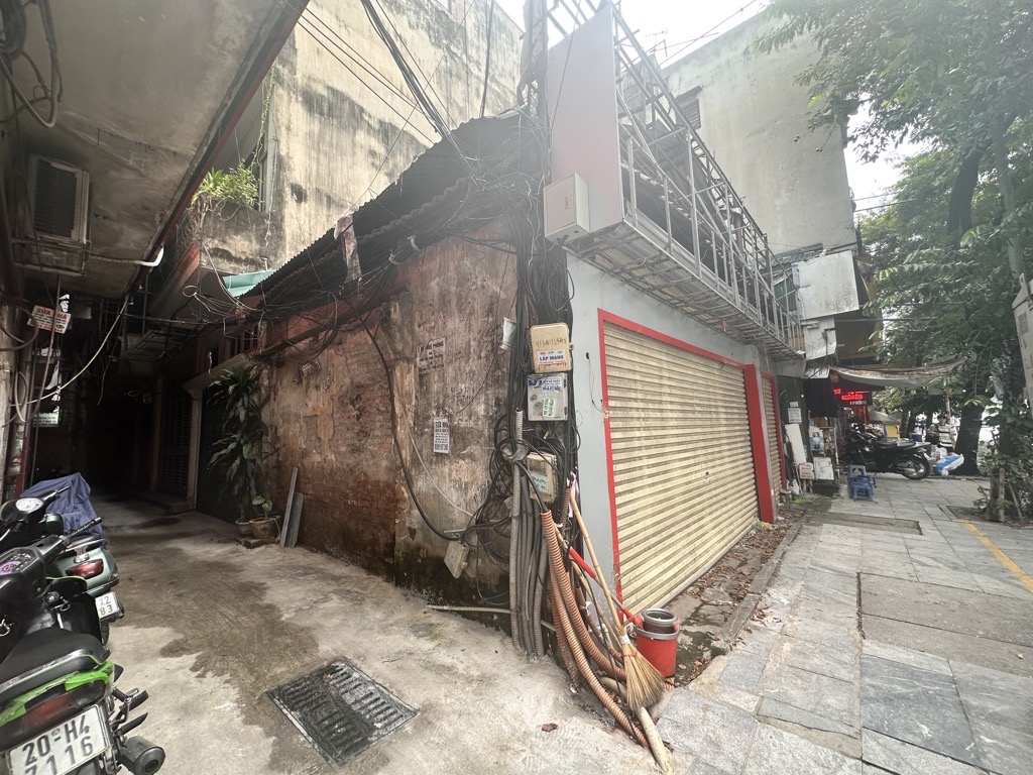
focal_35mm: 14
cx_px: 516
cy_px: 388
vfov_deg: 85.7
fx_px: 418
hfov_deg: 102.1
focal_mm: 2.22
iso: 40
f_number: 2.2
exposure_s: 1/119
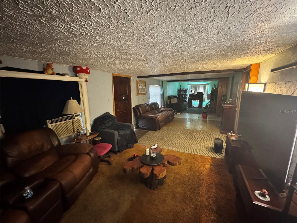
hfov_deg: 102.1
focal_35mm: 14
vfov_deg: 85.7
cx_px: 148
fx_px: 120
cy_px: 112
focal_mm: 2.22
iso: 1250
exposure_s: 1/30
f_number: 2.2
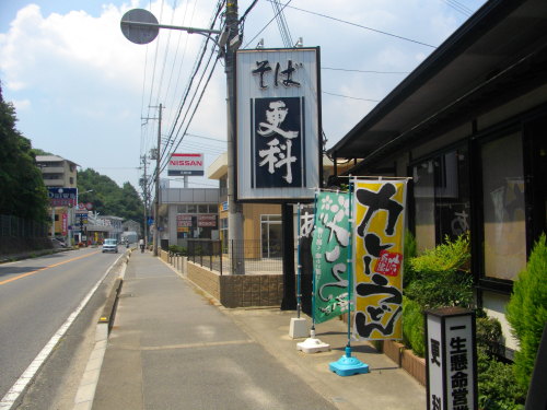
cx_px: 274
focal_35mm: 31
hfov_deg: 58.4
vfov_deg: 45.4
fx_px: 490
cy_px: 205
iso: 100
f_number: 8.8
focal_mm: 5.7
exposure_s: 1/200
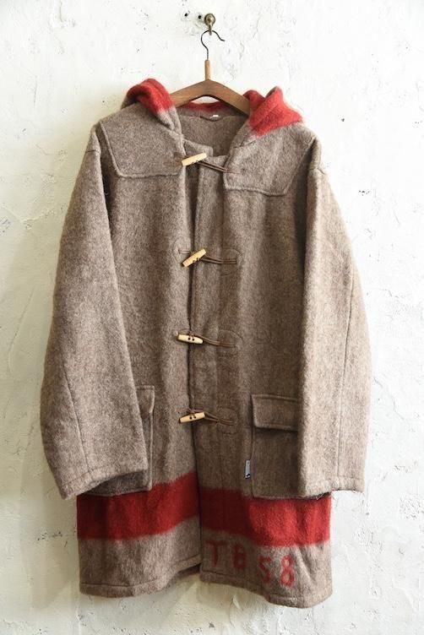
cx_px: 212
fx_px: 671
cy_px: 318
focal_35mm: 38
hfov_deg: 35.1
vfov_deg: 50.7
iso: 1250
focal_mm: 38
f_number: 5.6
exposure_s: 1/80
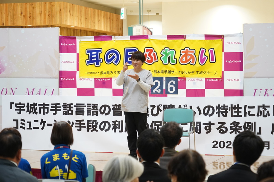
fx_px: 784
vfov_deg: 13.3
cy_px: 91
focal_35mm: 103
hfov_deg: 19.8
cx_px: 137
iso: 3200
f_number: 6.3
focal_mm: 103
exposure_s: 1/160
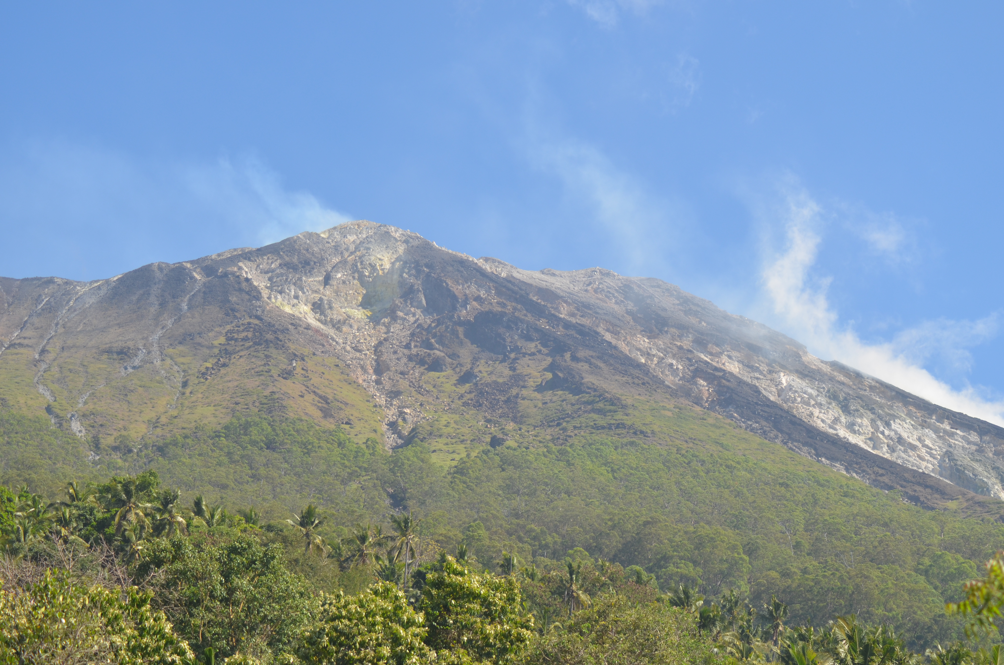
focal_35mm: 105
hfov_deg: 19.5
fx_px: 2922
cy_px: 332
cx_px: 502
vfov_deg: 13.0
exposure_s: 1/640
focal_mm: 70
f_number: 6.3
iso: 200
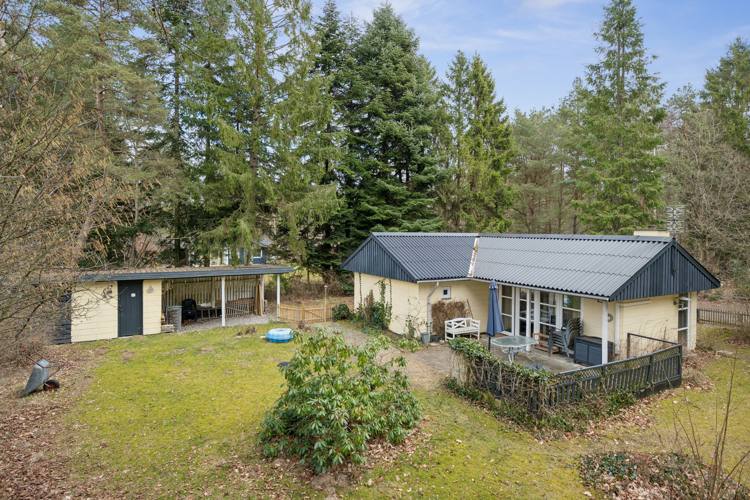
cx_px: 375
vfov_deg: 63.2
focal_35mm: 20
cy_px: 250
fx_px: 406
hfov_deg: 85.4
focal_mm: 19.5
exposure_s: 1/125
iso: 200
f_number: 8
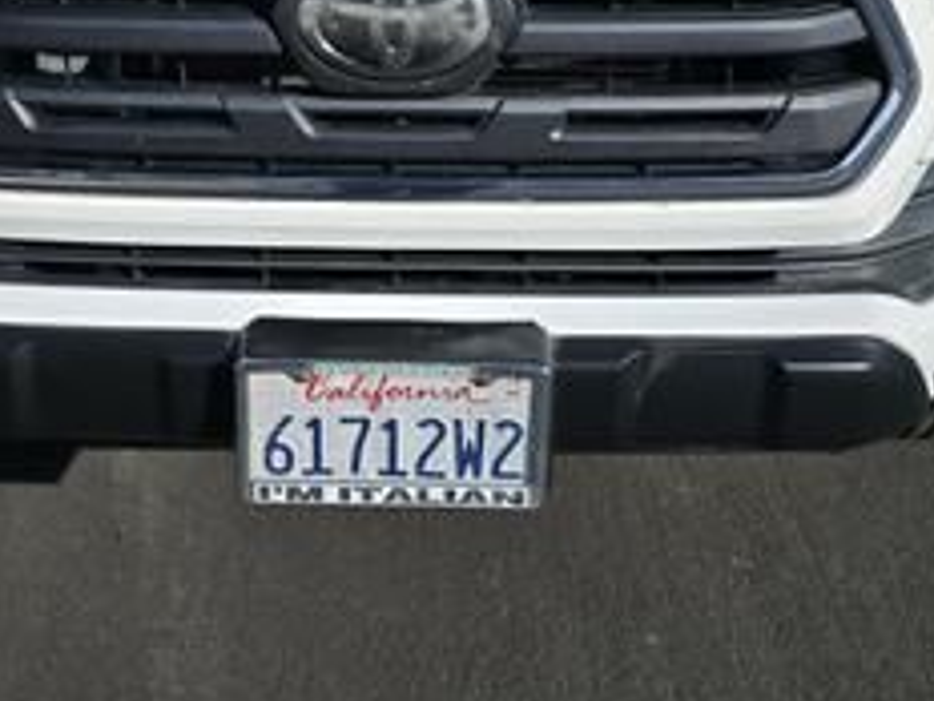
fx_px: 1349
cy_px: 24
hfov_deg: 38.0
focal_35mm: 50
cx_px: 362
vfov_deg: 27.7
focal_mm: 6.3
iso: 12
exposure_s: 1/1212
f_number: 1.7
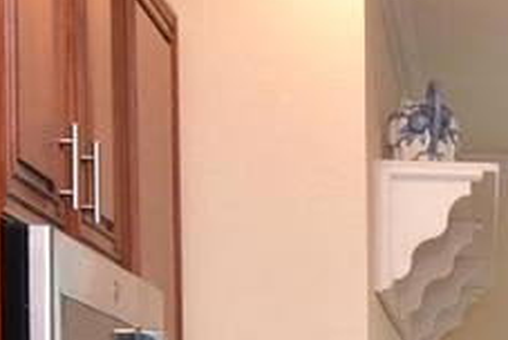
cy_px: 521
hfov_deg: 16.8
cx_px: 687
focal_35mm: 114
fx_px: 1611
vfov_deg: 11.5
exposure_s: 1/80
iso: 800
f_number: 7.1
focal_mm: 12
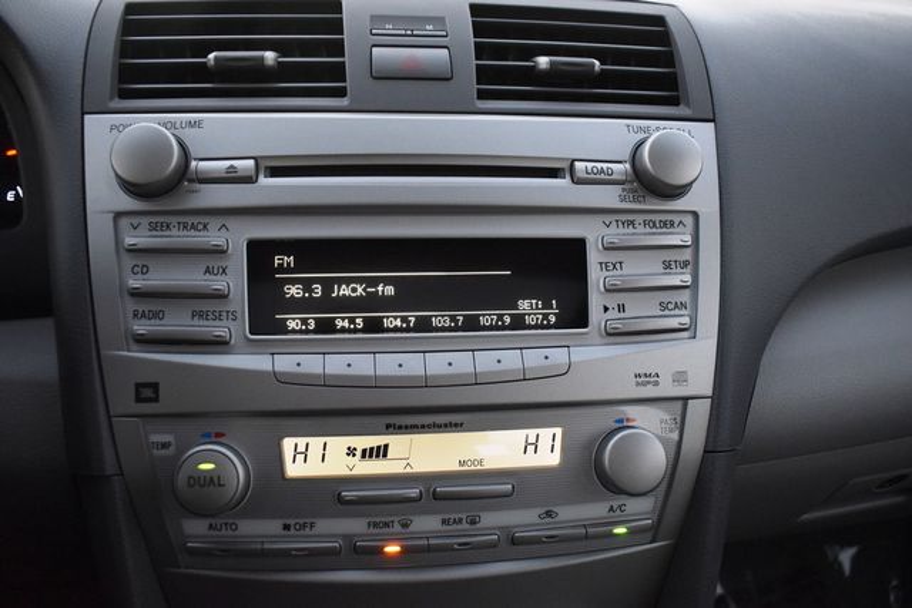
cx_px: 456
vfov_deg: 43.6
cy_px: 304
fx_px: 760
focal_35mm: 30
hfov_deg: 61.9
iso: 2000
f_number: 3.5
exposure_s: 1/125
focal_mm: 20
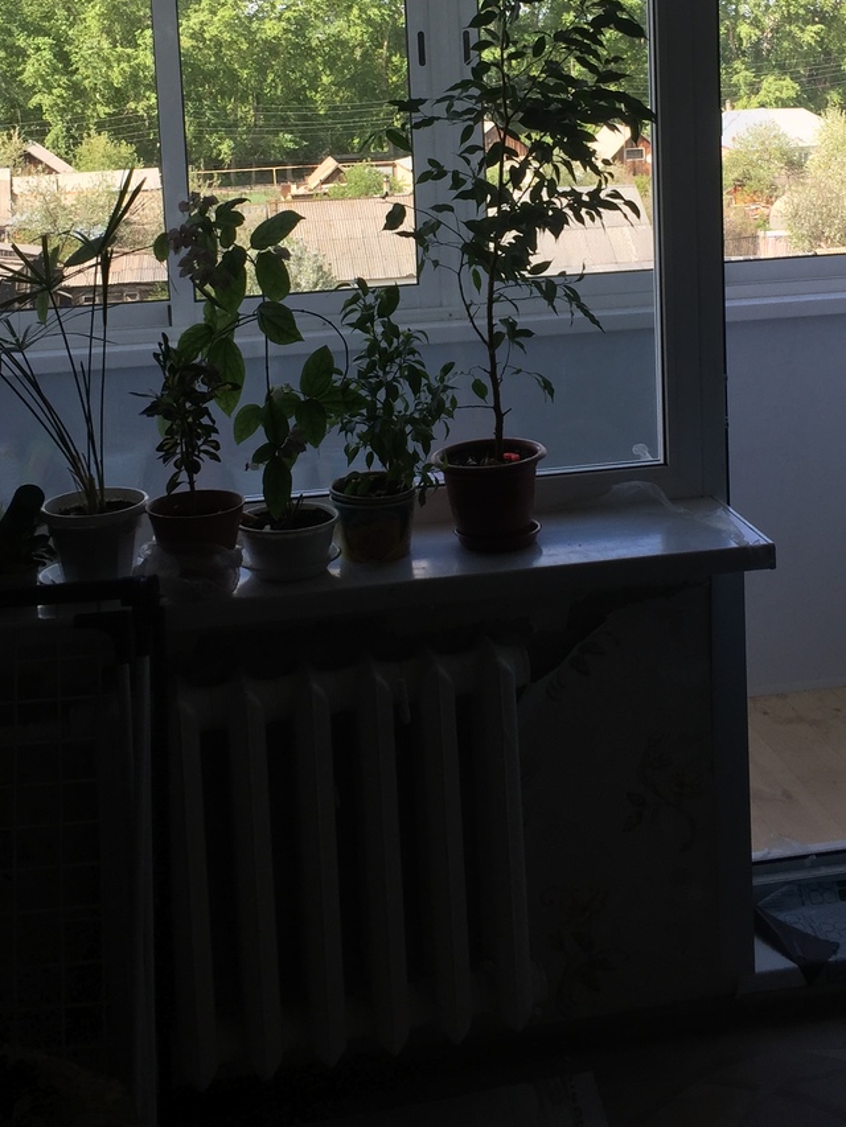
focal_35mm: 51
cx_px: 515
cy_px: 218
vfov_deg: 36.2
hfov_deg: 28.5
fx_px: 1661
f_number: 2.2
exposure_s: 1/425
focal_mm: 4.15
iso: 32
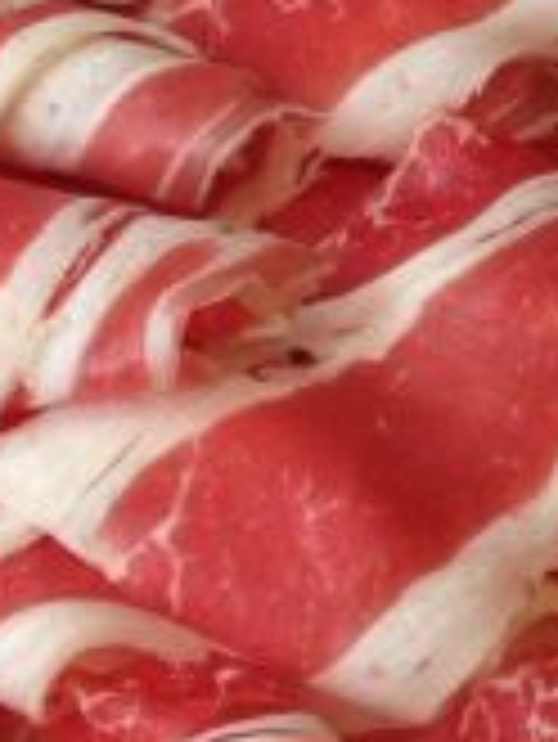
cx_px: 43
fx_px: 3005
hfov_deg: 10.5
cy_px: 598
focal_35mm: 140
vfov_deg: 14.0
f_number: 2.4
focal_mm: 4.12
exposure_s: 1/120
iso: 64
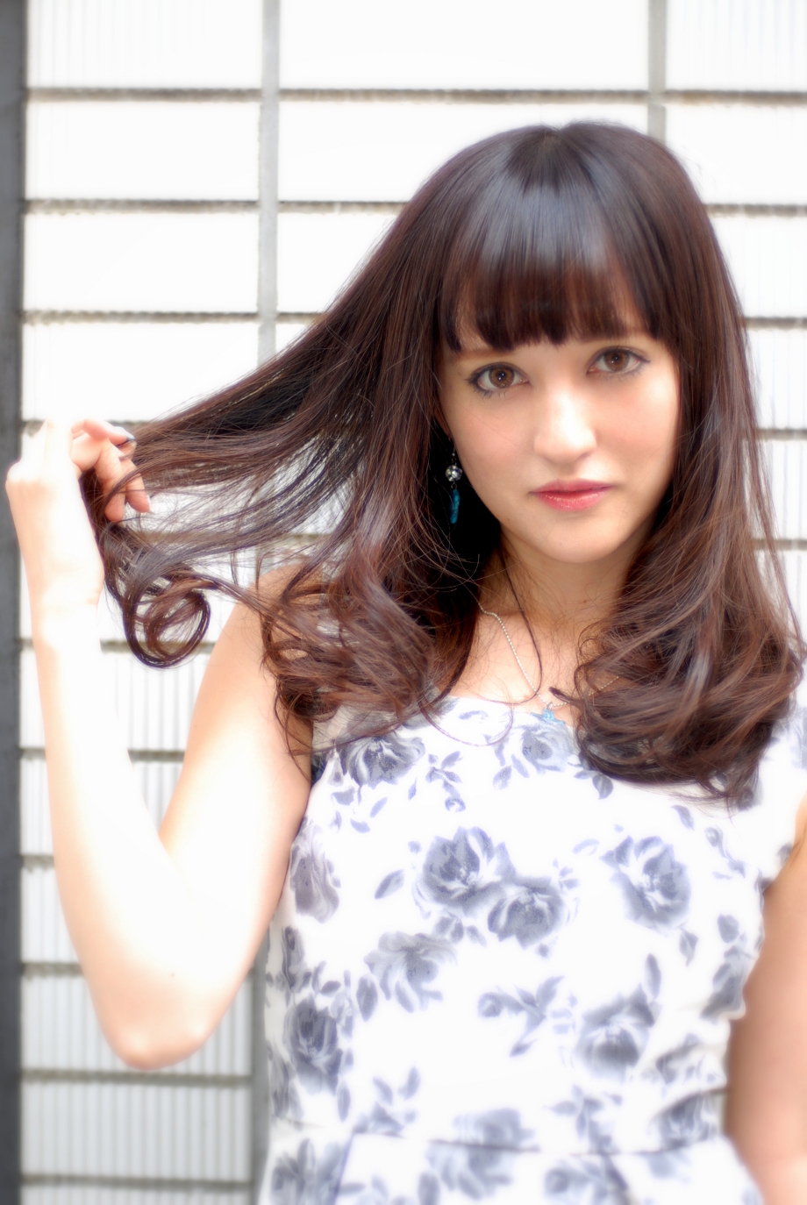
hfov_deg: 18.2
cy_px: 602
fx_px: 2514
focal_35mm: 75
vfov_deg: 27.0
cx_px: 404
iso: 100
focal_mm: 50
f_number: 1.4
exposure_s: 1/250
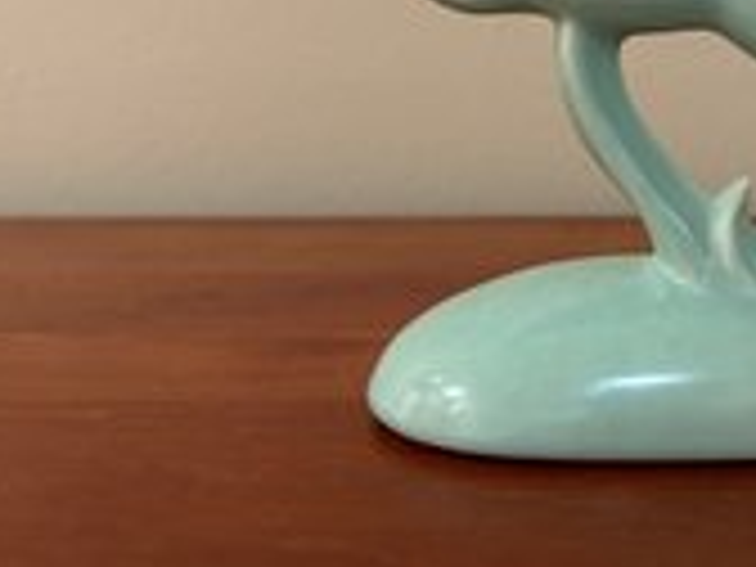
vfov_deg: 26.7
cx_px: 673
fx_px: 1157
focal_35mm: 53
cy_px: 70
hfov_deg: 34.3
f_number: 1.5
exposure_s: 1/60
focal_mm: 5.7
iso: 320
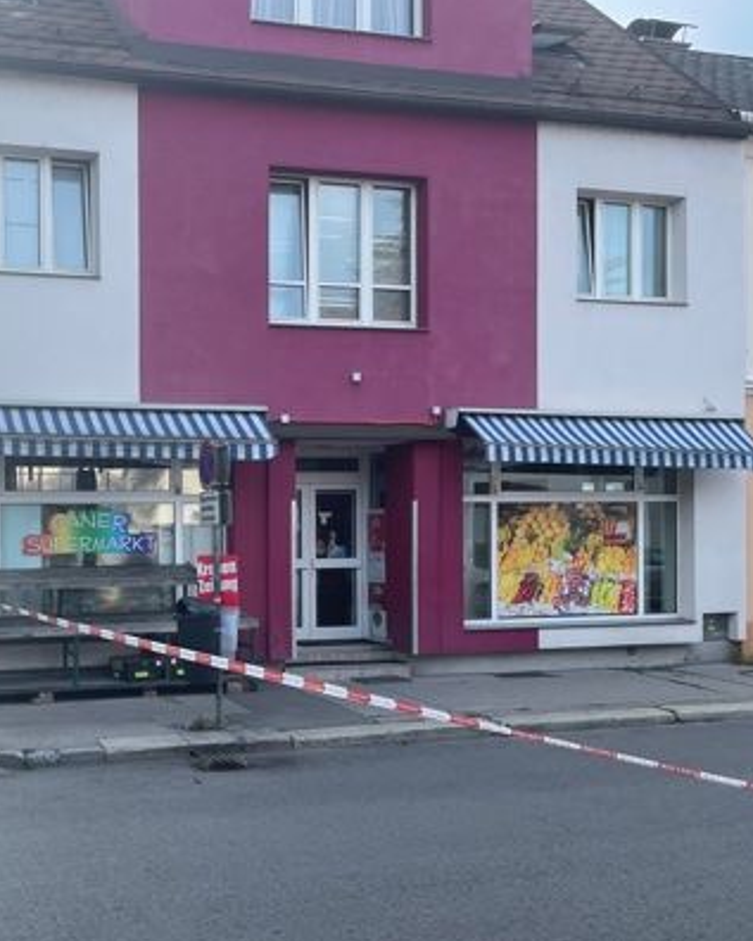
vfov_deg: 44.6
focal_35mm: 41
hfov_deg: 34.7
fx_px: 1142
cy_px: 558
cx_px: 95
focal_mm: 4.2
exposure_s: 1/842
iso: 32
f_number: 1.6
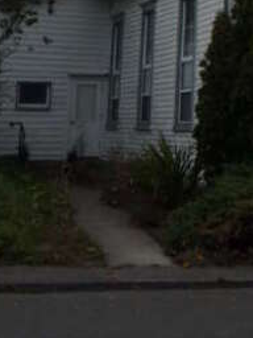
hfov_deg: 14.7
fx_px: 945
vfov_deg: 18.7
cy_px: -114
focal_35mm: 97
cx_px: 315
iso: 100
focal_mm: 5.3
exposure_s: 1/400
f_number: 5.6
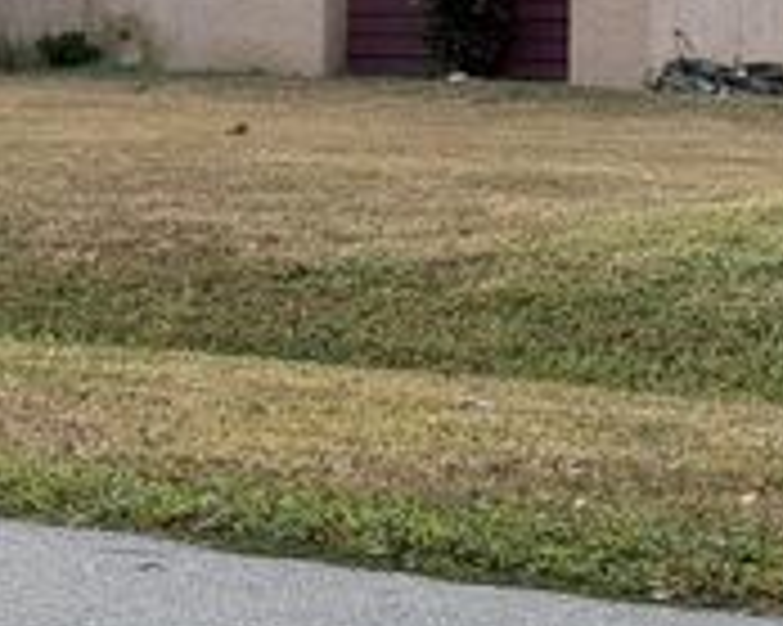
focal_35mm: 135
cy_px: -52
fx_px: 3127
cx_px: -252
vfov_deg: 11.3
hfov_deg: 13.7
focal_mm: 6.76
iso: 100
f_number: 1.78
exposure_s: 1/1403
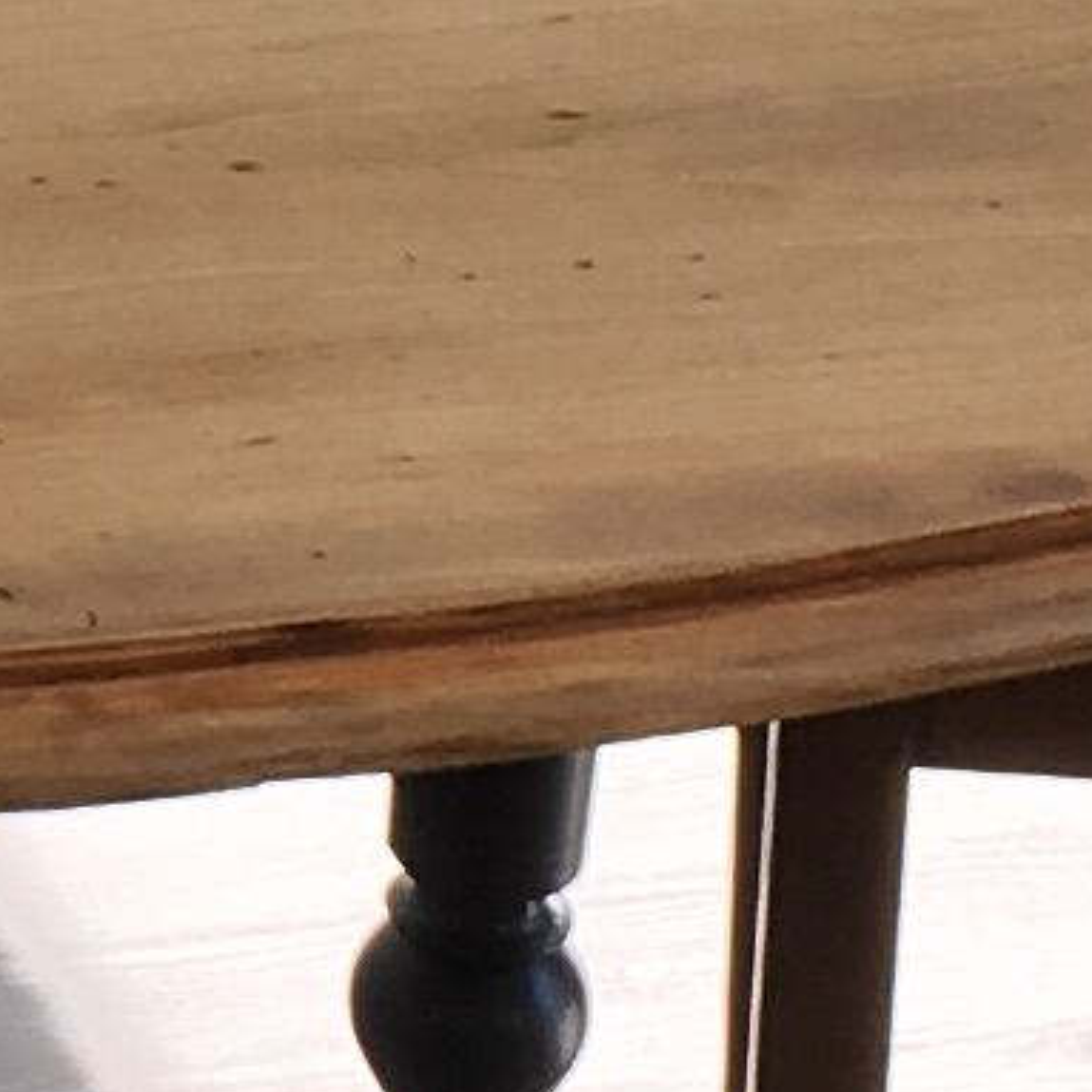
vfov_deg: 6.4
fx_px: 9636
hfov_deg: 6.3
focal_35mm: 270
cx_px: -1041
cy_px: -374
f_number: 2.2
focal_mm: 4.15
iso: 25
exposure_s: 1/121
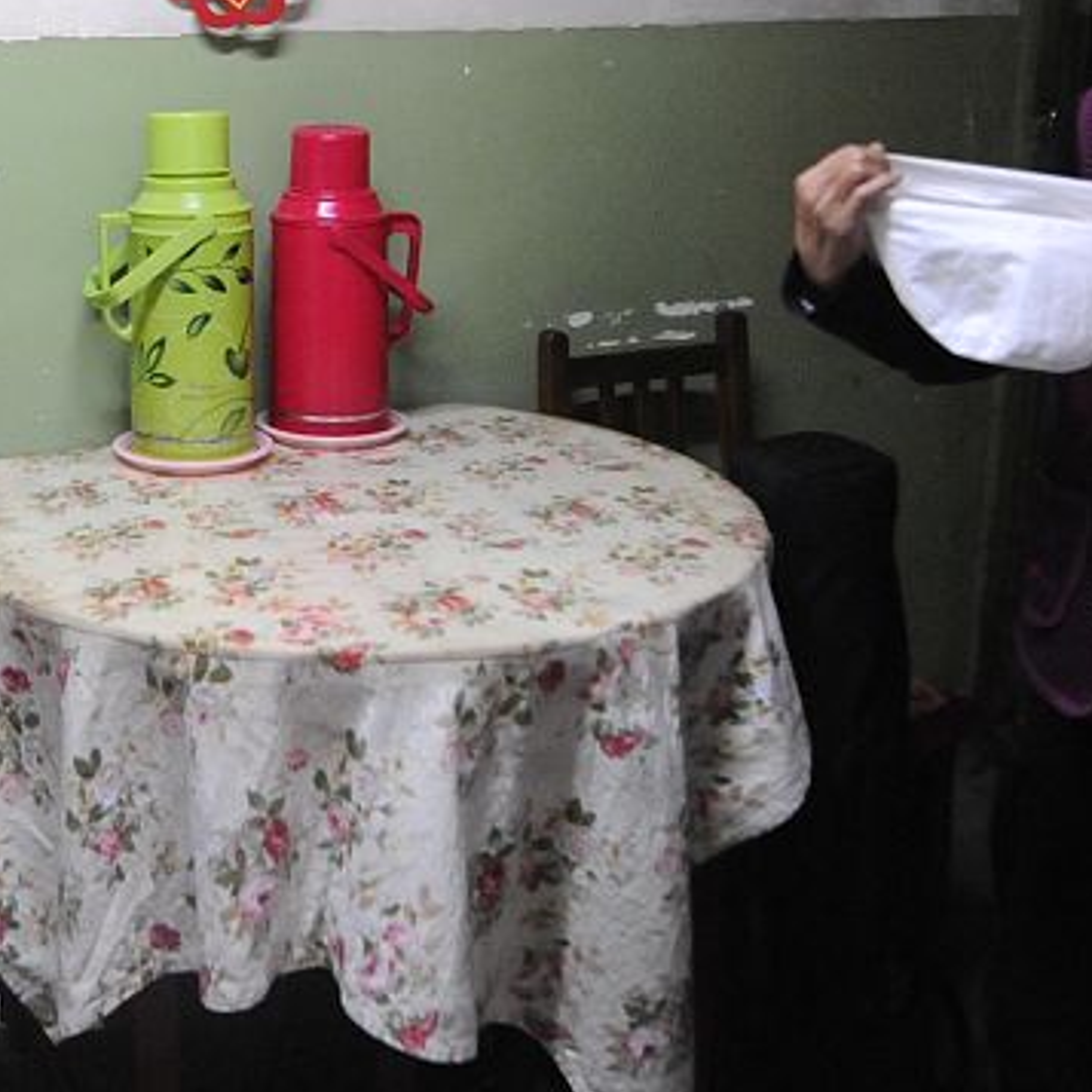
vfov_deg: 40.7
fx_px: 1428
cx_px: 156
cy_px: 281
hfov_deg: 39.5
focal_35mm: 40
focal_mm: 14
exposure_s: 1/100
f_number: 2.8
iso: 4000
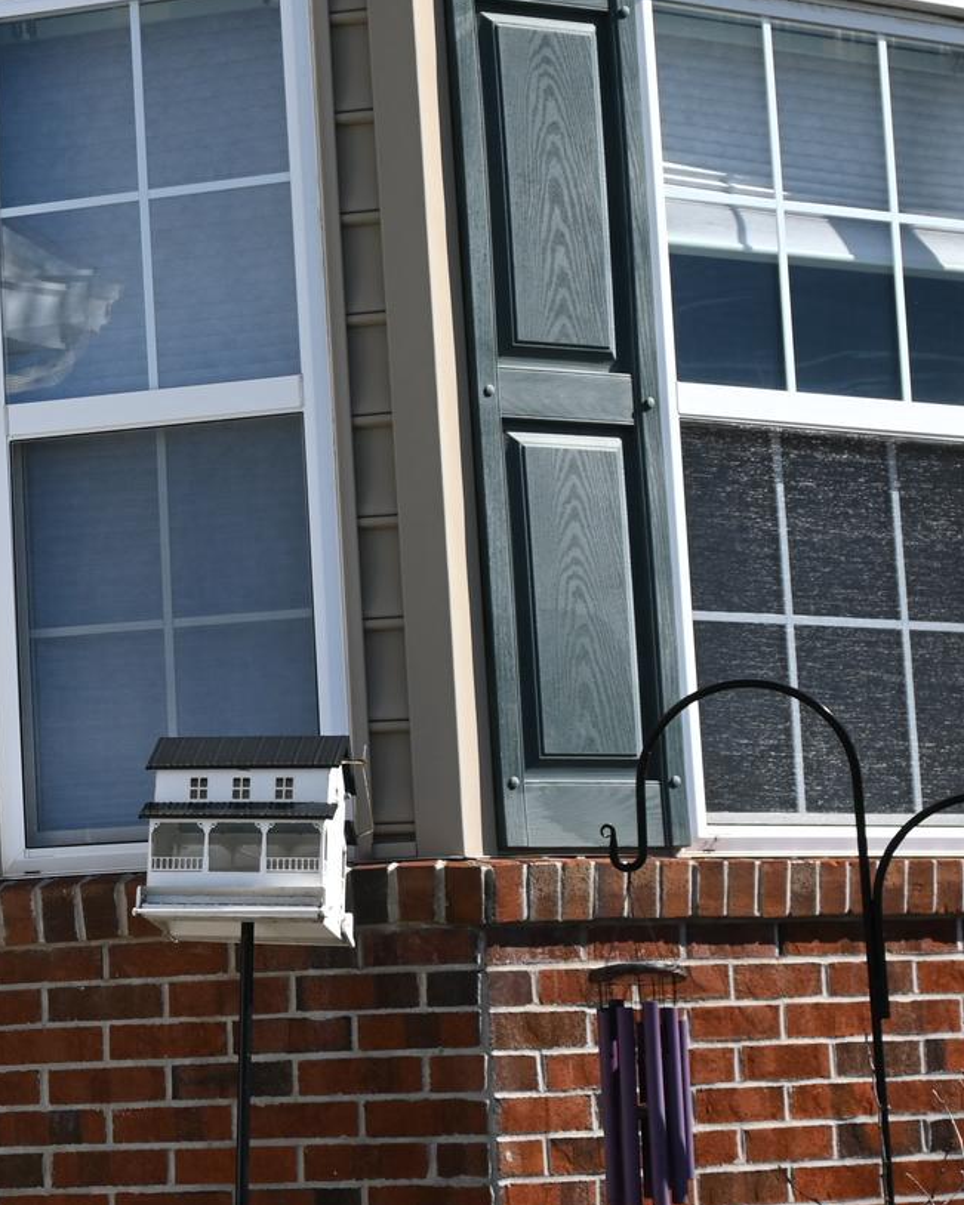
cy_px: 768
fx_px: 3095
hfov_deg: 16.9
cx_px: -219
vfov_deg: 22.0
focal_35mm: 87
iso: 140
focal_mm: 24.5
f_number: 5.6
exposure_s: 1/250
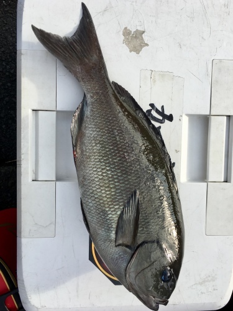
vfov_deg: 61.7
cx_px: 116
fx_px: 260
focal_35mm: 29
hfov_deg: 48.2
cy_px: 156
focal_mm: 4.15
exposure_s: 1/827
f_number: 2.2
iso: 25
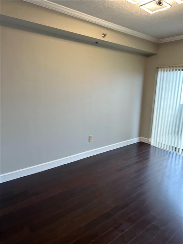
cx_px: 92
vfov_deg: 71.6
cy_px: 122
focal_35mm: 24
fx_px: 169
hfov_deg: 56.8
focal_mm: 6.86
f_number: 1.78
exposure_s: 1/60
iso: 125
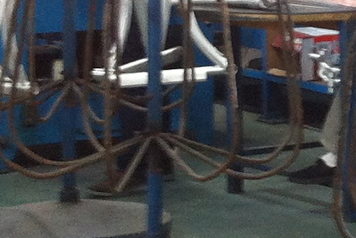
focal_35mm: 214
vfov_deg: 6.4
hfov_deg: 8.9
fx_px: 2118
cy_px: -29
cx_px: 769
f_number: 2.8
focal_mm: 3.85
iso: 125
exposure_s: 1/15
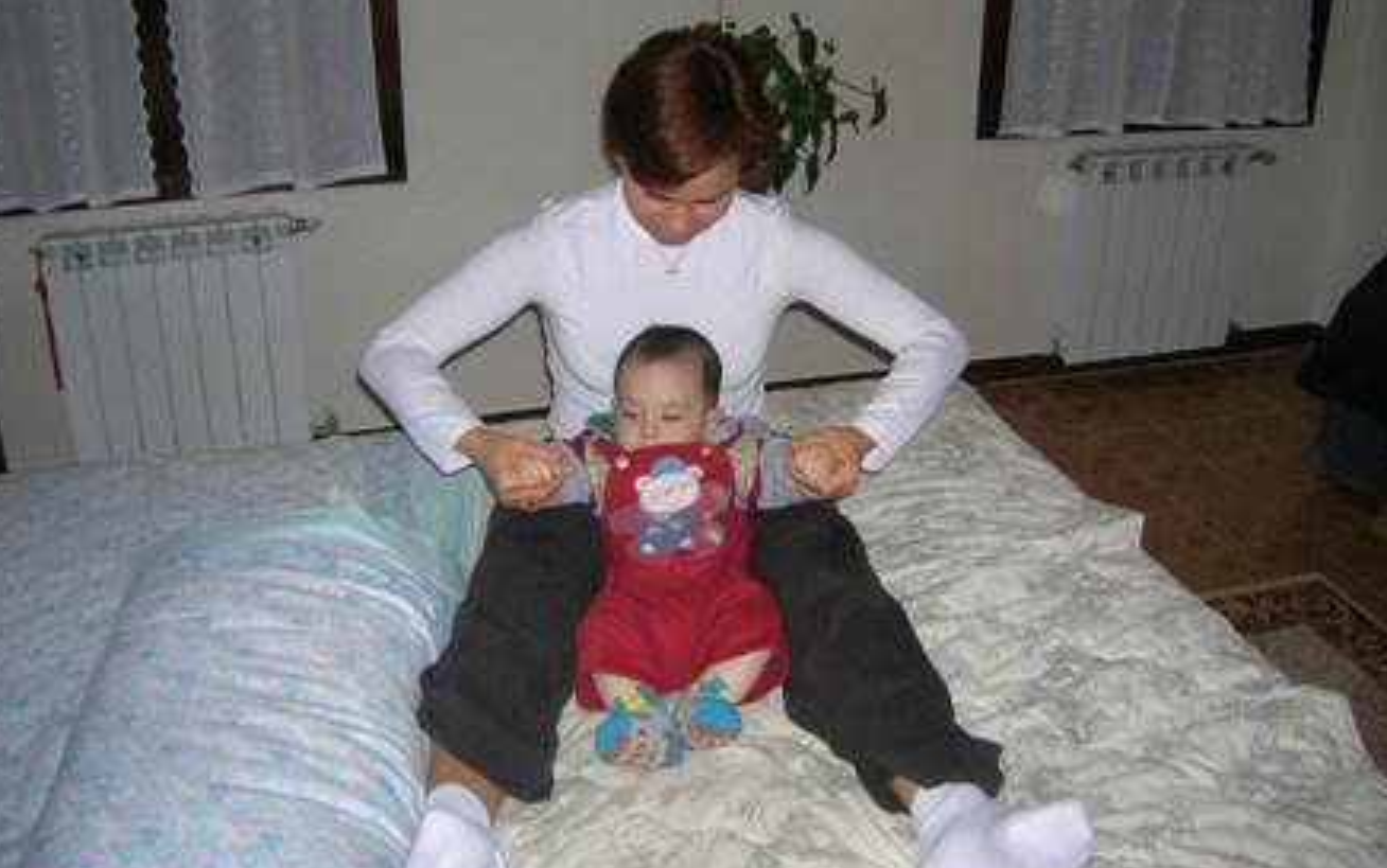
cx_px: 690
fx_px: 1399
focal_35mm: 37
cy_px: 420
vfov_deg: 34.5
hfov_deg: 52.7
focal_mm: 5.7
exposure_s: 1/60.1
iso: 50
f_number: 2.9
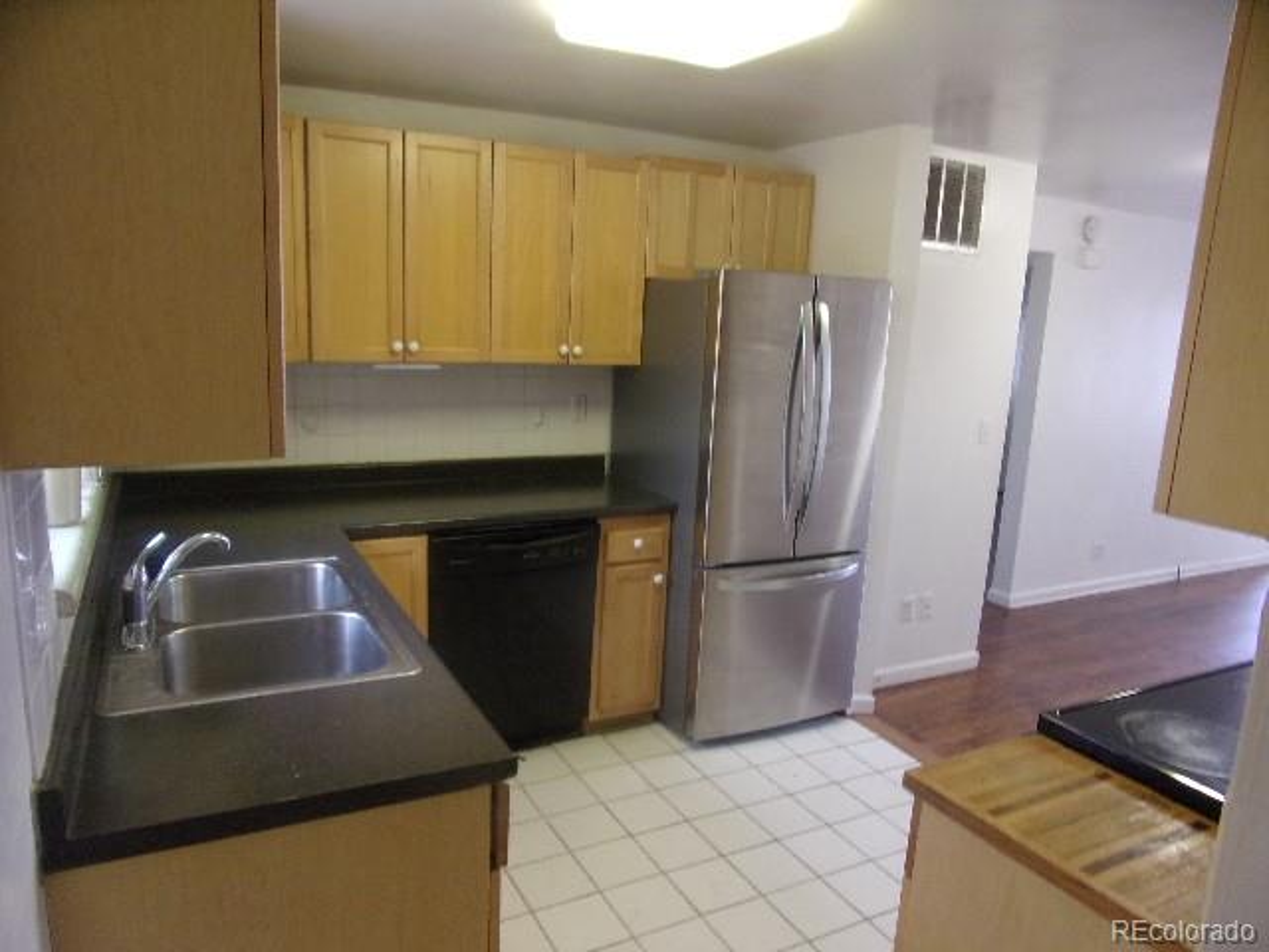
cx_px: 634
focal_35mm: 24
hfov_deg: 71.6
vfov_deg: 56.8
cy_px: 476
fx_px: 880
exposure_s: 1/17
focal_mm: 4.3
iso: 242
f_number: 3.3
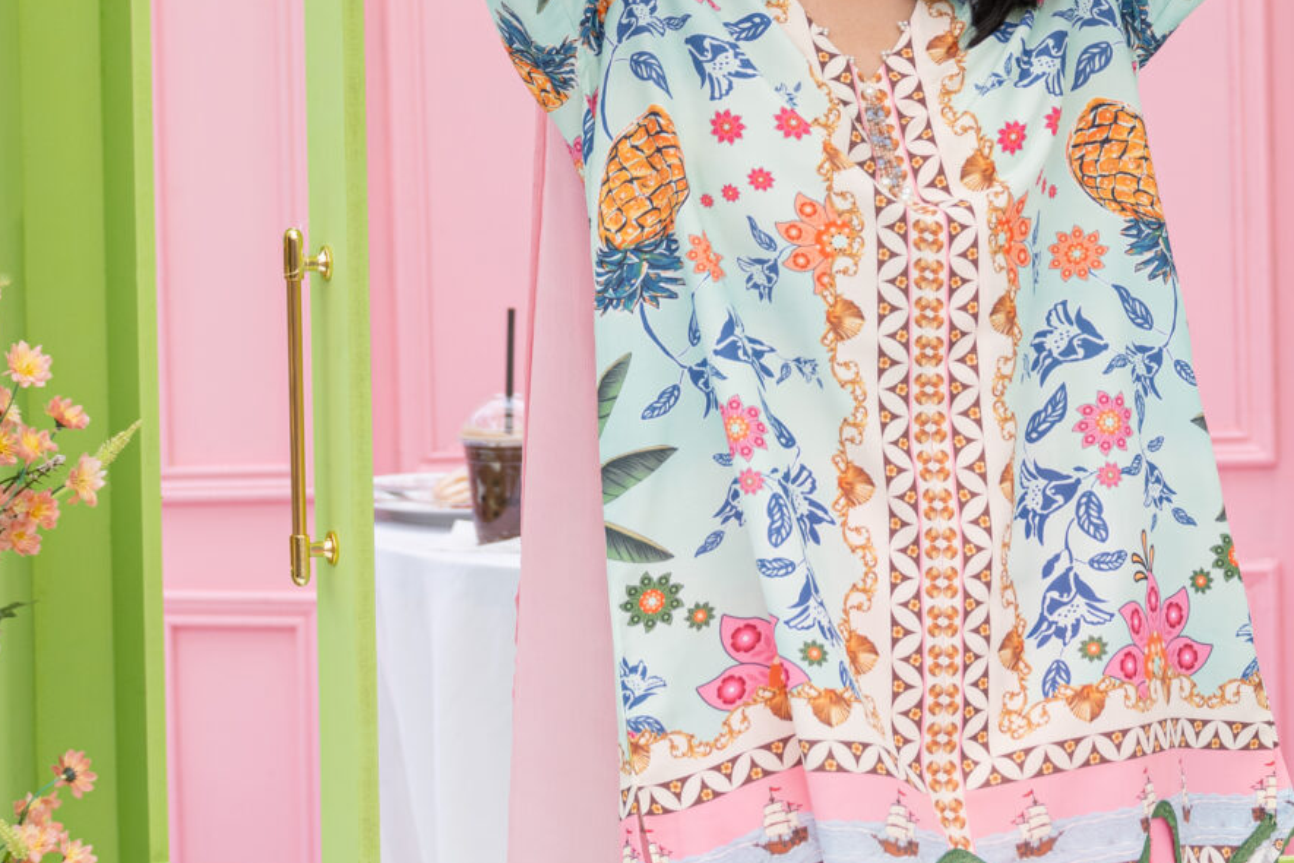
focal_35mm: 136
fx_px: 4888
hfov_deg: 15.0
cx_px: 928
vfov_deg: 10.1
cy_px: 393
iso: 100
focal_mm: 47
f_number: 4
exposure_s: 1/500
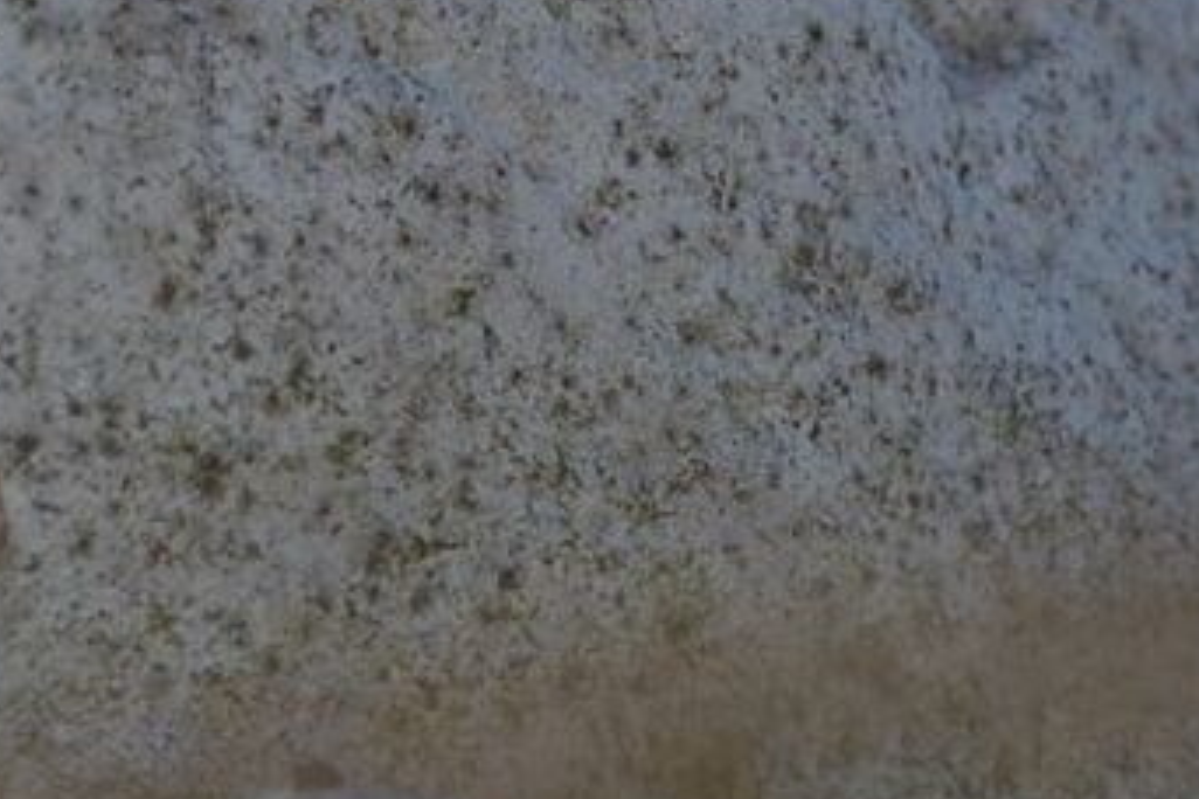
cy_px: -1512
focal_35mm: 5962
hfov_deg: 0.3
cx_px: -2128
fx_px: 198552
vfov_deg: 0.2
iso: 800
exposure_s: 1/1600
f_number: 6.3
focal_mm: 850
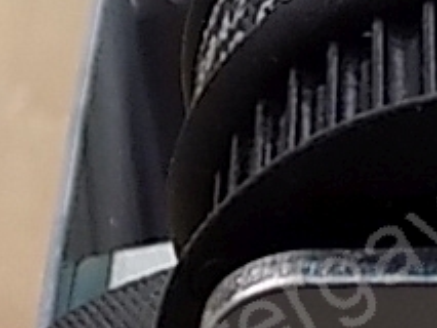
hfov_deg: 11.3
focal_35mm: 173
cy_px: 338
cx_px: 443
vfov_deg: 8.5
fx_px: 2185
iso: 180
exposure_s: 1/30
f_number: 3.1
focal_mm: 4
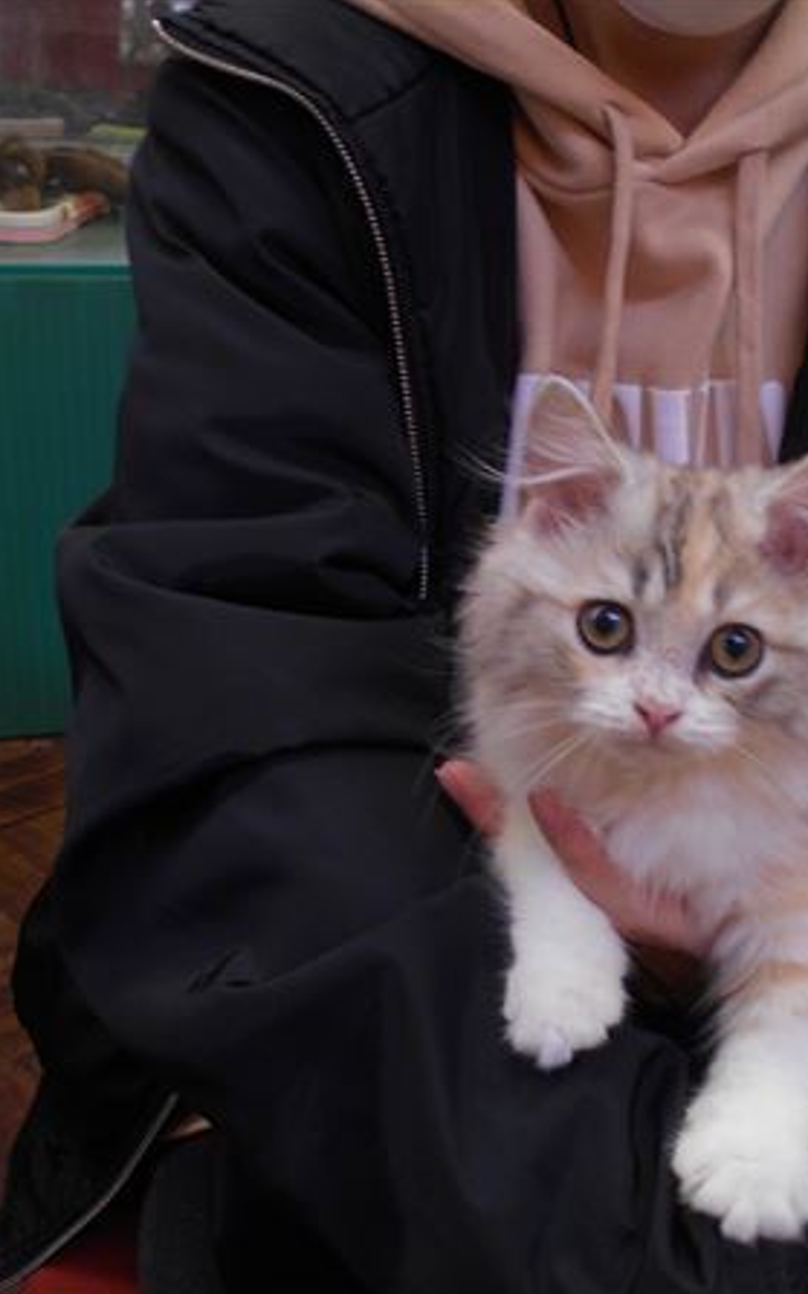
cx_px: 515
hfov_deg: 34.2
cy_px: 648
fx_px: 1305
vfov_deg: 52.8
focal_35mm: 37
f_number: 3.2
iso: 110
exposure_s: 1/30
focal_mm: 4.6
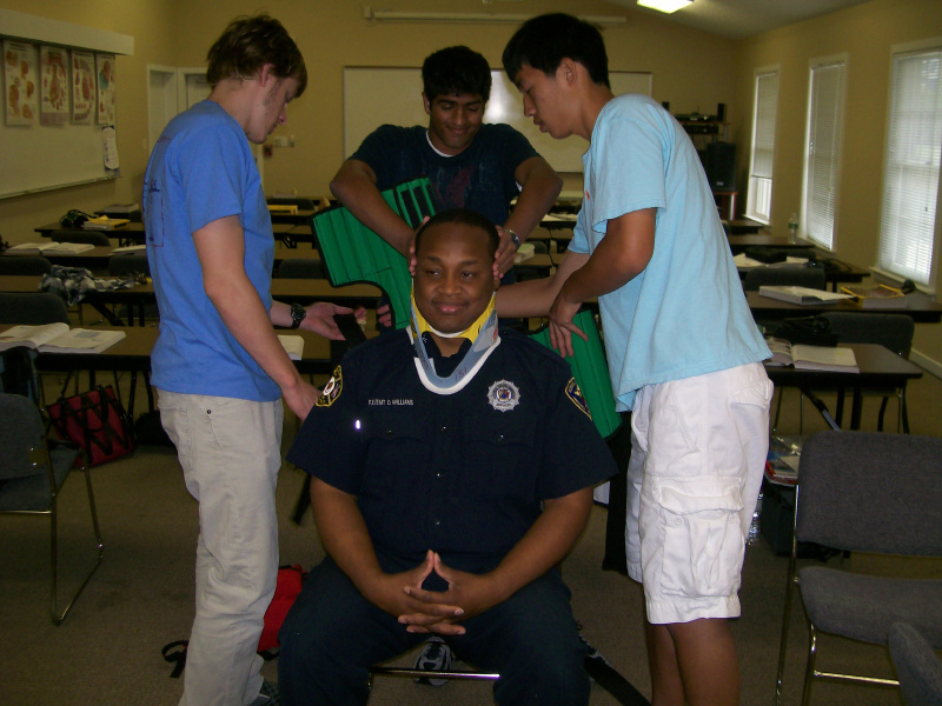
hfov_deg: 51.4
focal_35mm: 36
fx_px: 980
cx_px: 471
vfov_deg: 39.7
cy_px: 353
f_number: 2.7
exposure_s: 1/64
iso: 80
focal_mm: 6
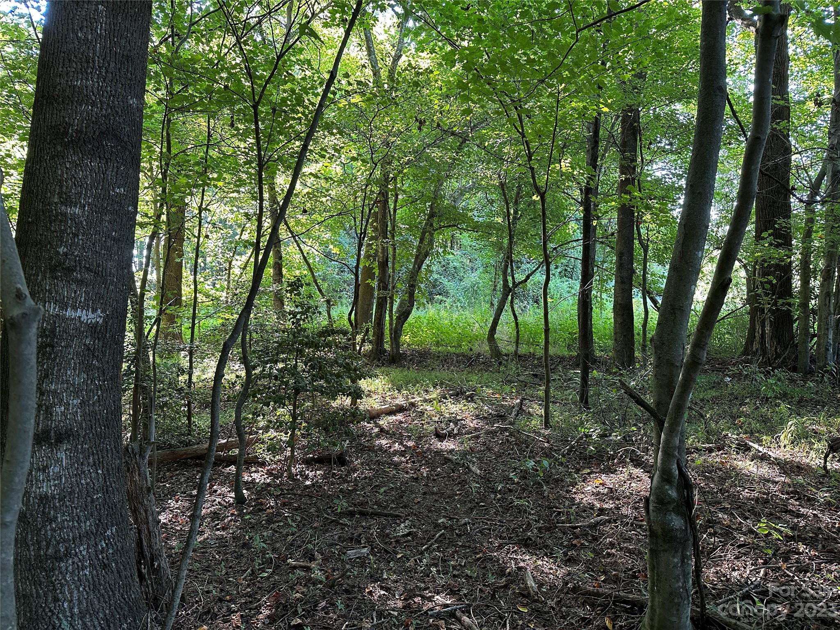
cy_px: 315
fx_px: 582
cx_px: 420
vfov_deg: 56.8
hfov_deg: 71.6
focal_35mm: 24
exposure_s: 1/111
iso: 250
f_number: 1.78
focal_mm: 6.86
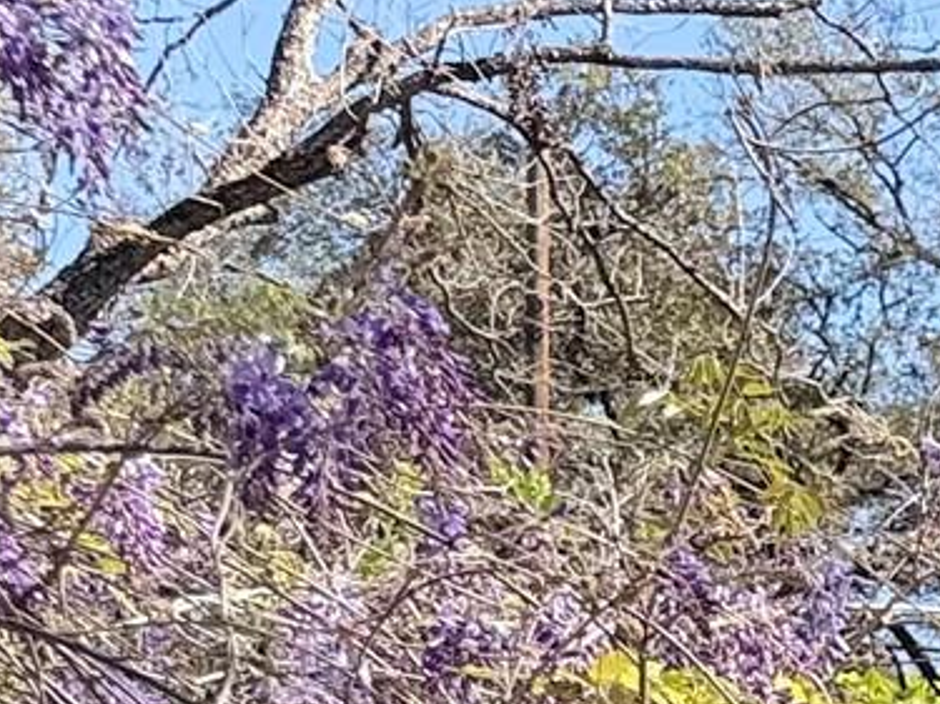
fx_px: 3556
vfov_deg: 10.1
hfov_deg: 11.5
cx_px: 2457
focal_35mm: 131
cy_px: 1578
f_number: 1.78
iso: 80
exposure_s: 1/2000
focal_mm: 6.76
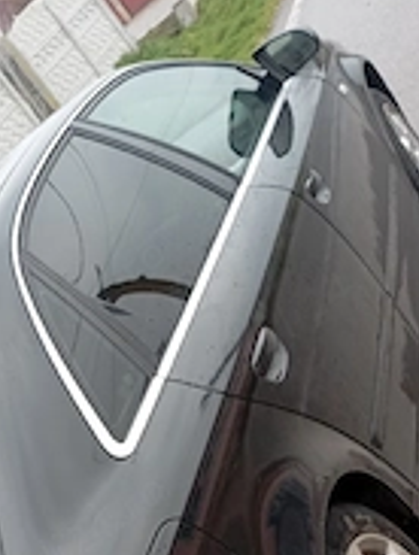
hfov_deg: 24.0
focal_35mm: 61
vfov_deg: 29.1
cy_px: 585
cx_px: 128
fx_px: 981
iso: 174
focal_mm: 4.27
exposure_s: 1/50
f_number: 1.8
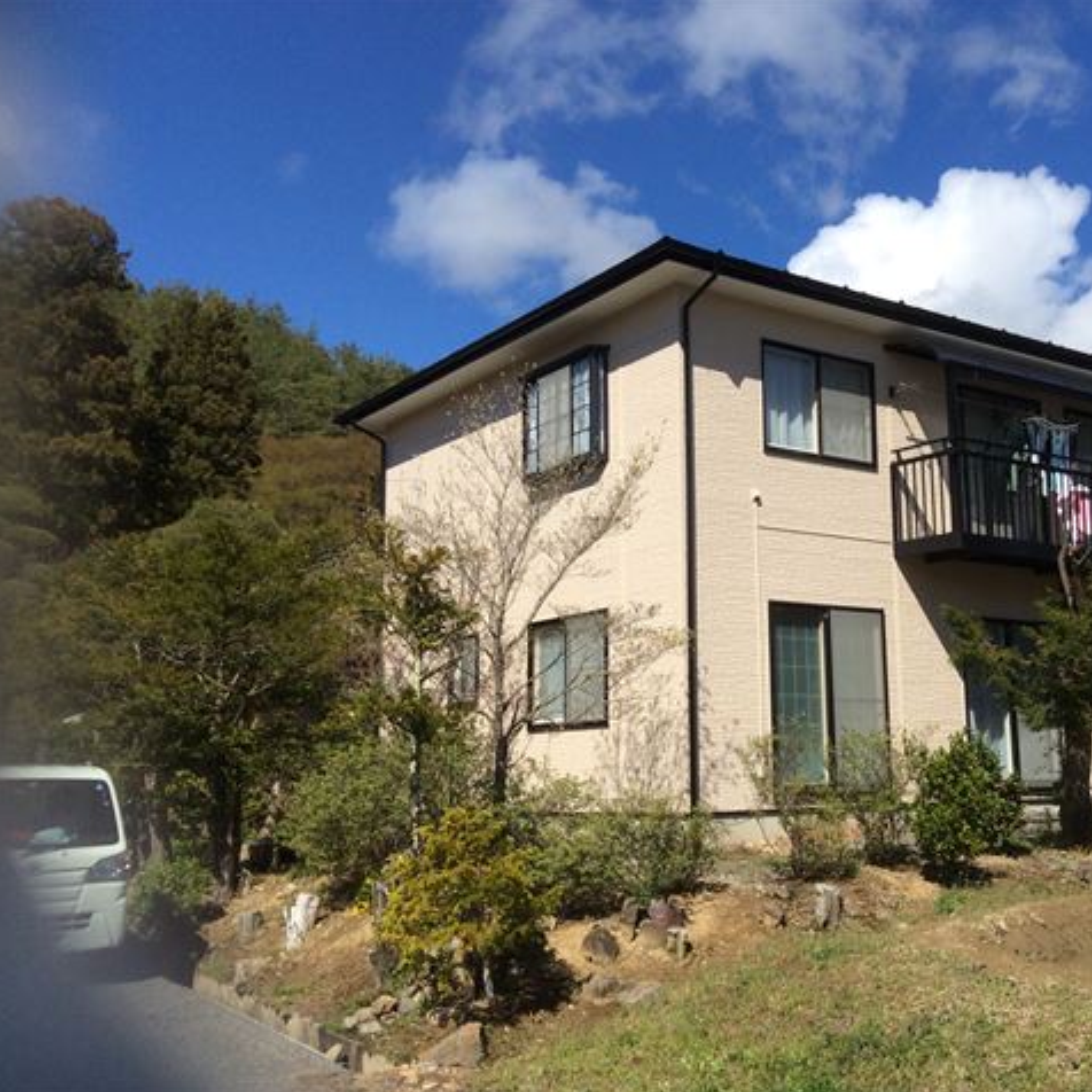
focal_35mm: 38
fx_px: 1356
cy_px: 546
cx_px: 713
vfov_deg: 43.9
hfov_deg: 43.3
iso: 32
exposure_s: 1/2288
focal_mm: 3.3
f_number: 2.4
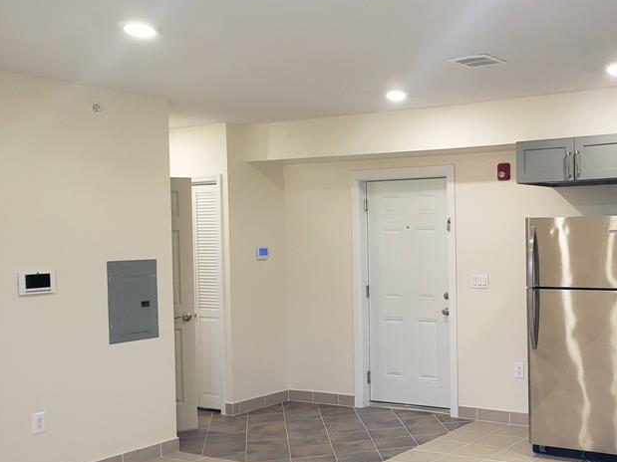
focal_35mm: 43
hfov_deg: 42.0
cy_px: 262
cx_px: 490
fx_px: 766
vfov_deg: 33.5
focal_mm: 4.3
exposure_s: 1/24
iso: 100
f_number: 2.4
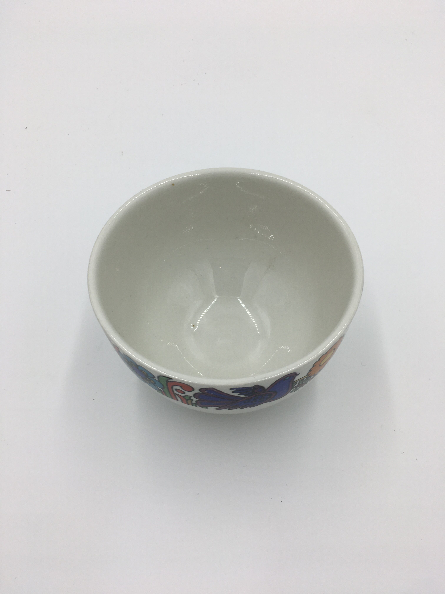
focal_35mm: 29
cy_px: 297
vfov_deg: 61.7
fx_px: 497
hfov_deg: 48.2
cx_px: 222
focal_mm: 4.15
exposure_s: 1/295
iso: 25
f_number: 2.2
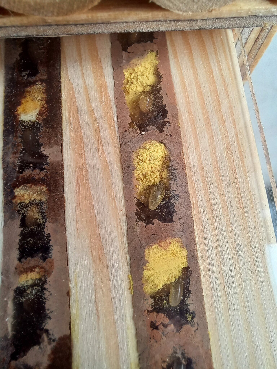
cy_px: 184
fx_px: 267
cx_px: 138
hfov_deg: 54.9
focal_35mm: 25
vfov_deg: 69.4
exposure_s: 1/50
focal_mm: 2.13
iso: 50
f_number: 2.4
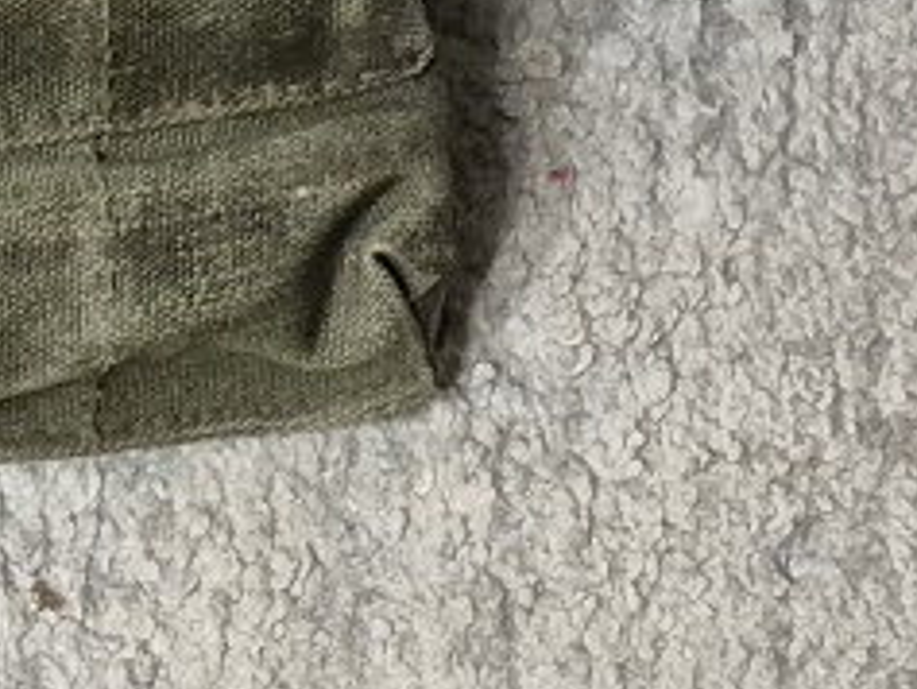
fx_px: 4108
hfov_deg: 12.4
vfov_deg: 9.2
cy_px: 1215
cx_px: -217
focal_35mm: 155
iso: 2000
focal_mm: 5.4
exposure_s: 1/100
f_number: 1.8
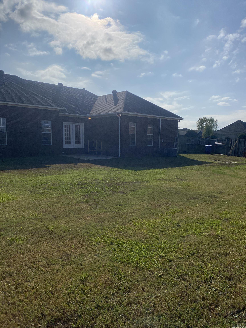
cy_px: 164
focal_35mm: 26
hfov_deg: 53.1
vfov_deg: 67.3
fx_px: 246
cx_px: 123
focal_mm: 4.25
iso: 32
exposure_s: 1/11494
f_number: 1.8
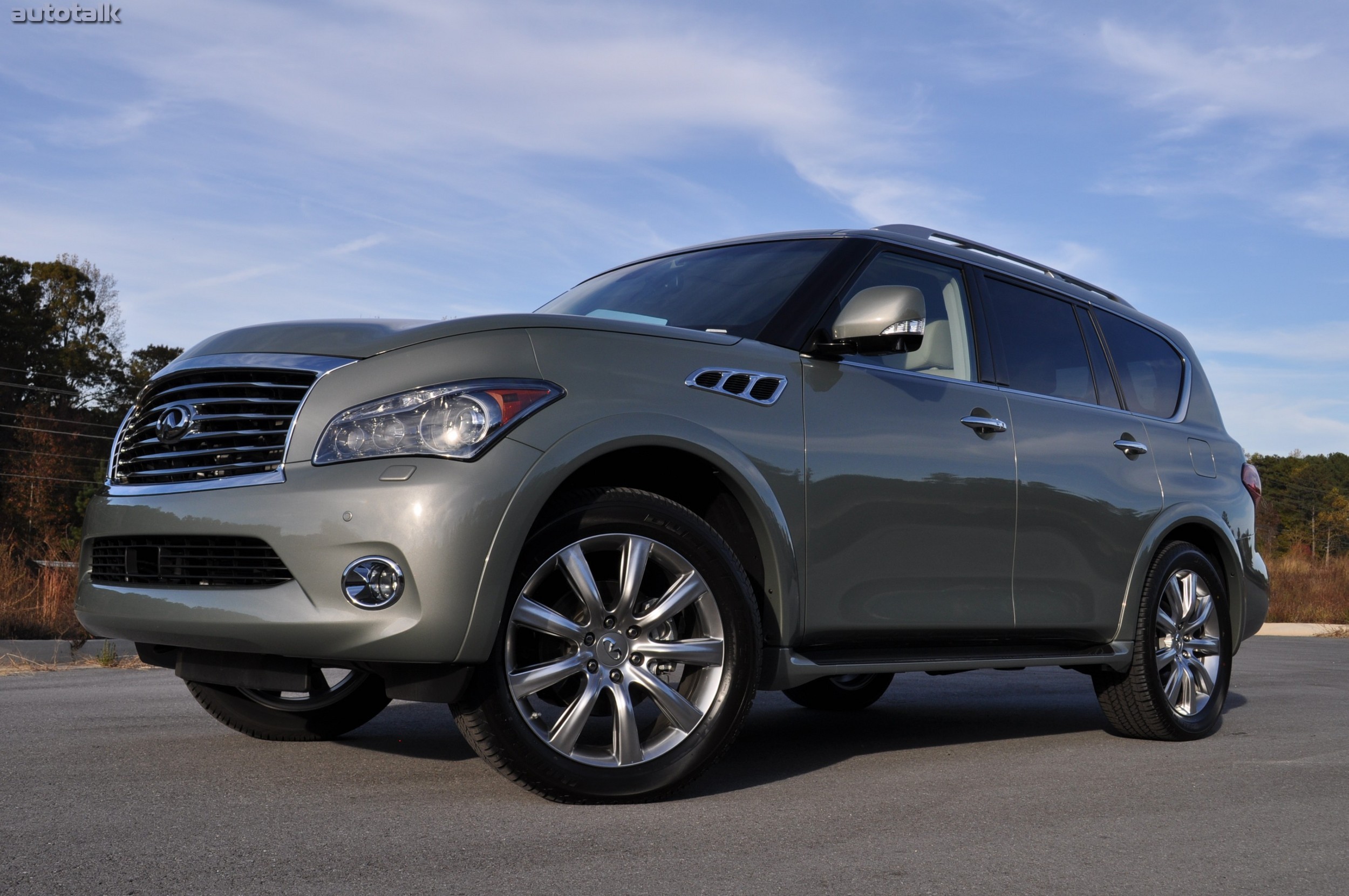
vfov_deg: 34.1
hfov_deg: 49.6
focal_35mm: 39
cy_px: 448
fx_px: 1460
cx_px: 674
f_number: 9
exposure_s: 1/320
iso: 200
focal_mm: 26
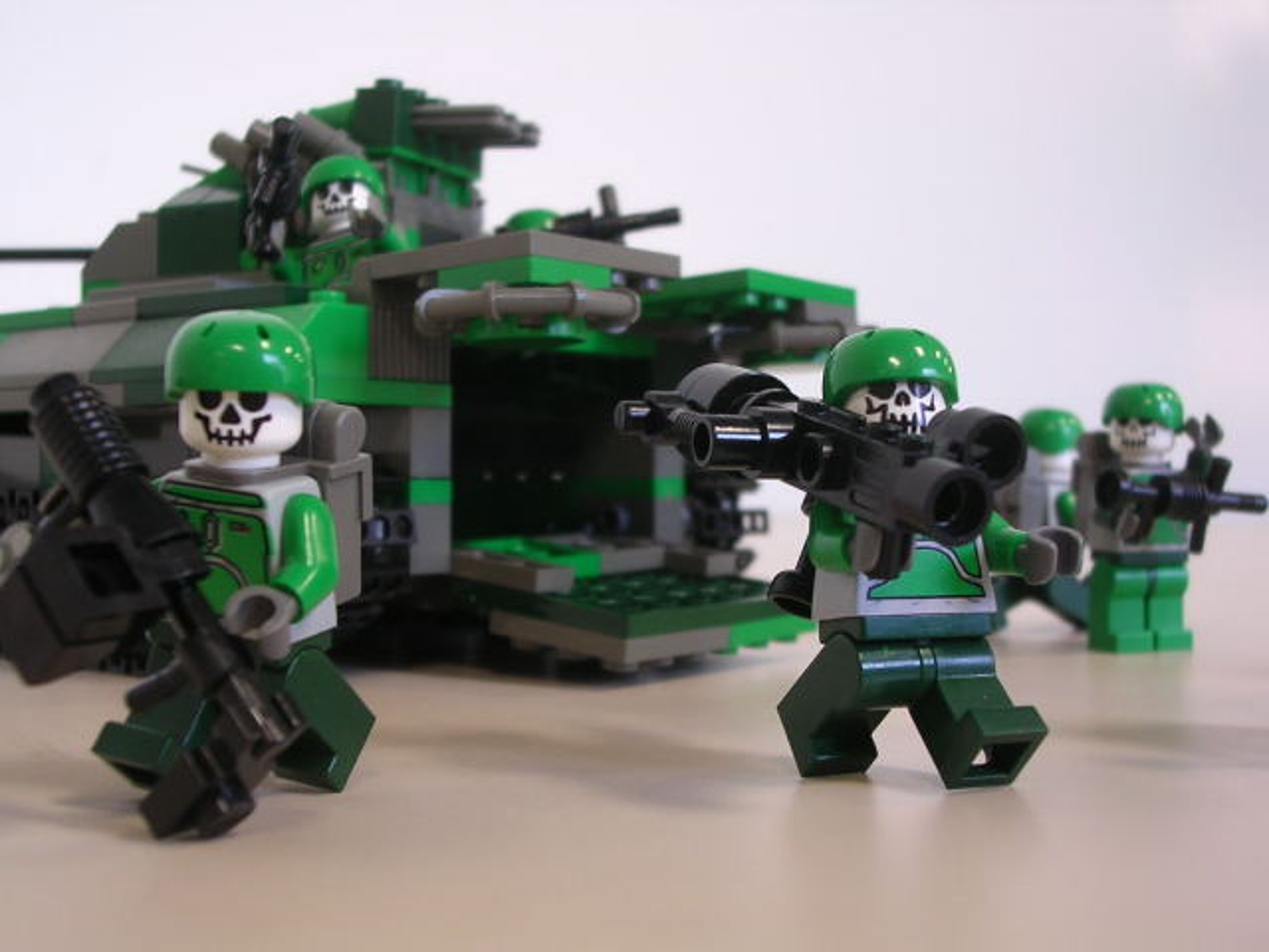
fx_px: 1686
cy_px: 476
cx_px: 634
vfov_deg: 31.5
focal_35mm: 46
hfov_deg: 41.2
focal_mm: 7.1
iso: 112
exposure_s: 1/3.6
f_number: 3
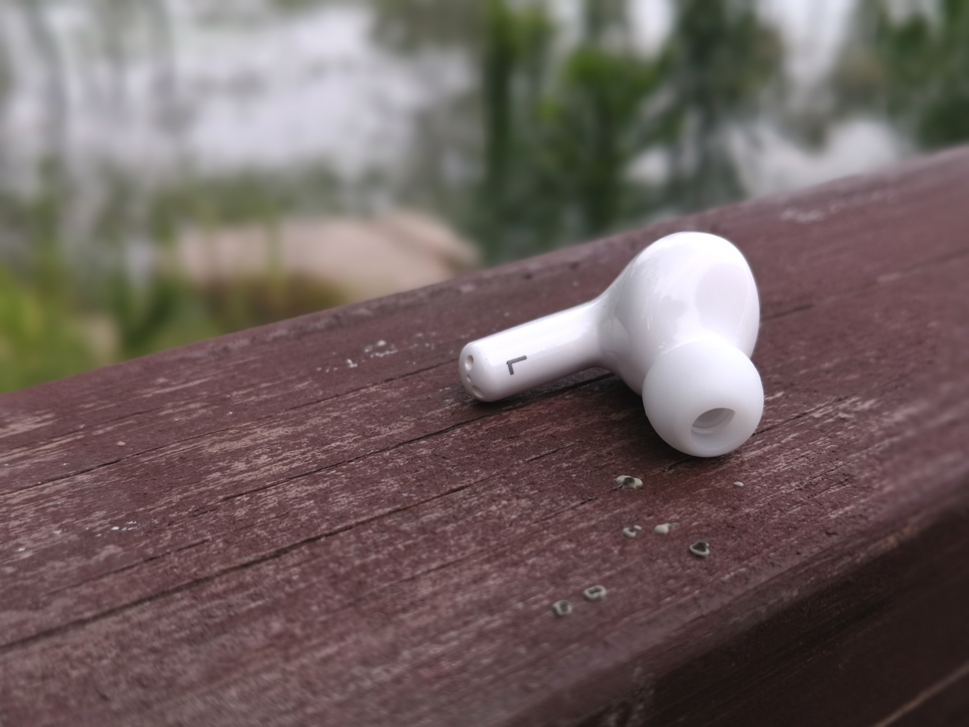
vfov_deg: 42.9
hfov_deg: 55.4
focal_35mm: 33
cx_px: 484
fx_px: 924
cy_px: 364
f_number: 4
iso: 100
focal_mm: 3.95
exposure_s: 1/50
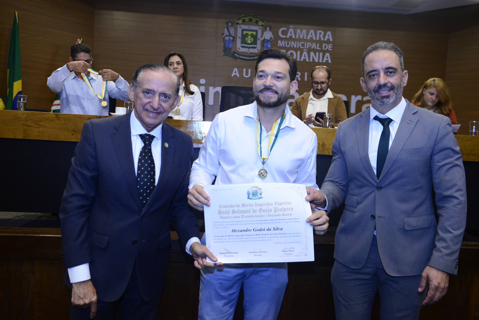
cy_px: 160
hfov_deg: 55.8
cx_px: 240
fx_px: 453
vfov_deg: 38.9
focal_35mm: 34
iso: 2000
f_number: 5
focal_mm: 34
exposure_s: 1/125
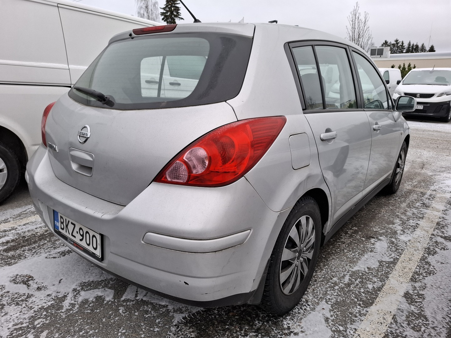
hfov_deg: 73.9
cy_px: 169
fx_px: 300
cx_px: 226
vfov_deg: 58.9
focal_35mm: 23
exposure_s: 1/100
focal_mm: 5.54
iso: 50
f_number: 1.8
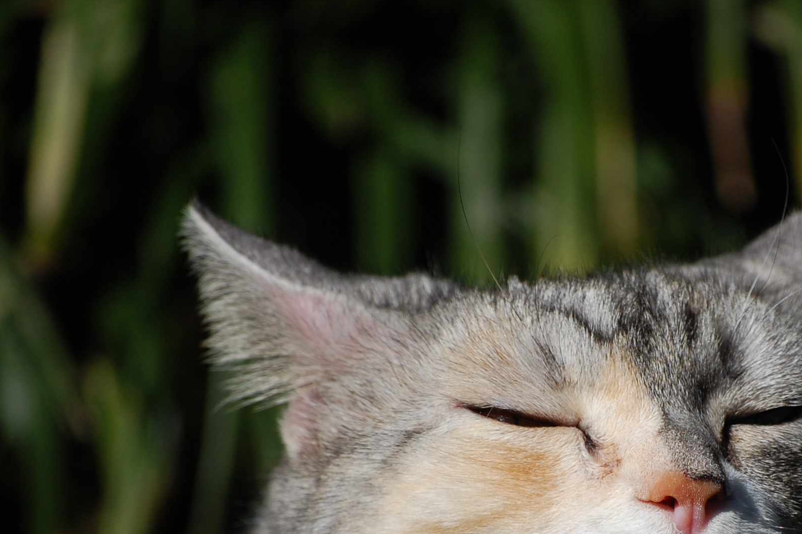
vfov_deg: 2.4
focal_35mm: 564
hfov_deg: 3.7
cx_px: 615
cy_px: 463
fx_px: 12554
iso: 250
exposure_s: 1/2000
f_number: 5.6
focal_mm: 200
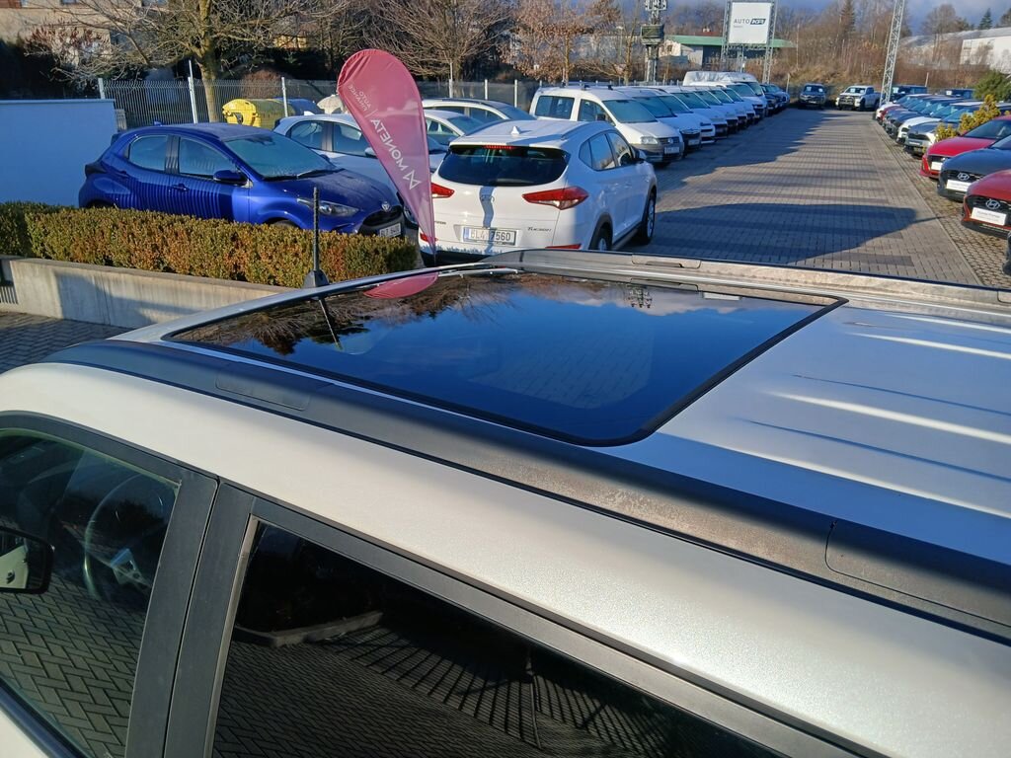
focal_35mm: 26
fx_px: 759
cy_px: 379
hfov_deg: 67.3
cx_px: 506
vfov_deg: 53.1
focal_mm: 3.98
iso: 20
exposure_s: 1/547
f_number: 1.8
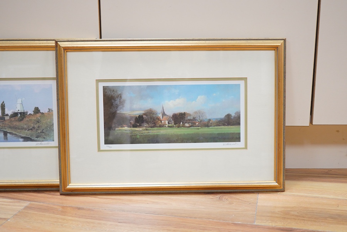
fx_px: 434
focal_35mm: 45
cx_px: 174
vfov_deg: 29.9
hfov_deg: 43.6
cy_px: 116
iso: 1250
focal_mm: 30
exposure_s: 1/125
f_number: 3.5
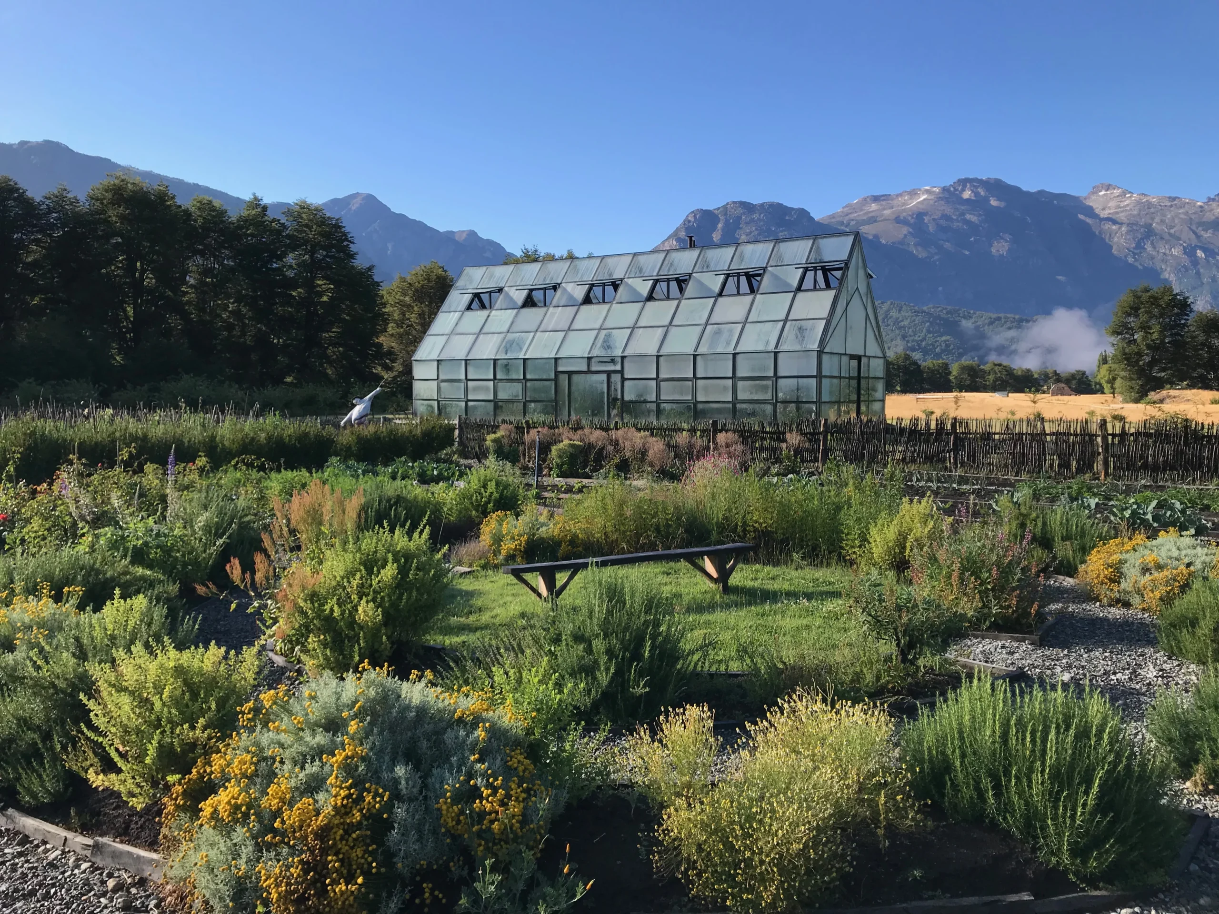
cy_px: 457
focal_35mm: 28
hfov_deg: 63.4
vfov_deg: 49.7
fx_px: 986
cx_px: 610
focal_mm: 3.99
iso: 20
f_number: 1.8
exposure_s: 1/1088
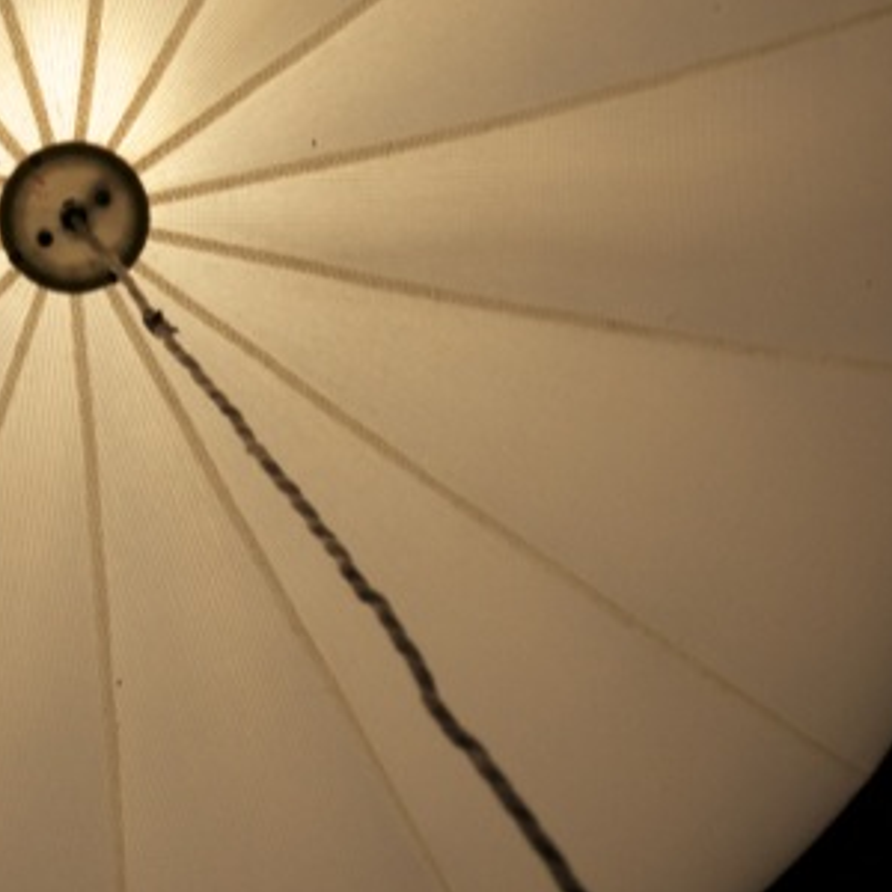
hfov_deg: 7.3
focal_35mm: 239
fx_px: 6981
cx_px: 193
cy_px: 152
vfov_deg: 7.3
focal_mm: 55
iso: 400
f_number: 6.3
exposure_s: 1/2000
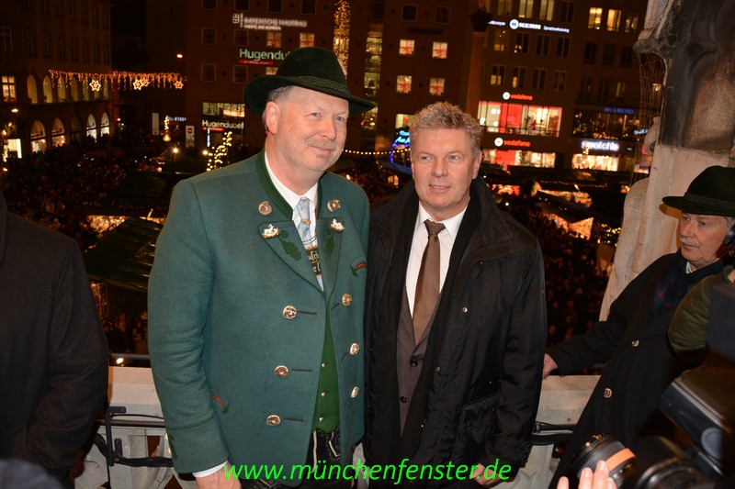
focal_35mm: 27
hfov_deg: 67.4
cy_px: 244
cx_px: 368
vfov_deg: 47.9
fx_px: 551
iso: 800
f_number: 3.5
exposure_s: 1/60
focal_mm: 18
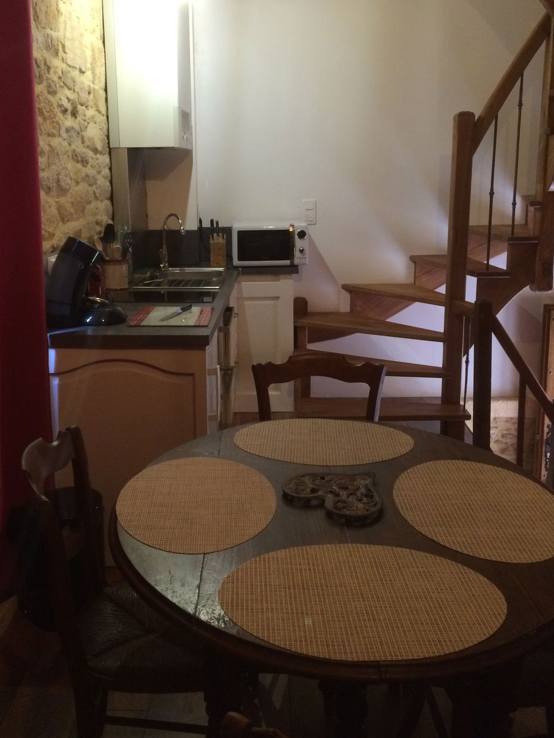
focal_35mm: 34
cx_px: 238
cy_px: 312
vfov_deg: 53.7
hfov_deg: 41.7
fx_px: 725
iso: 320
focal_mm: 4.15
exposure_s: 1/33
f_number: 2.2
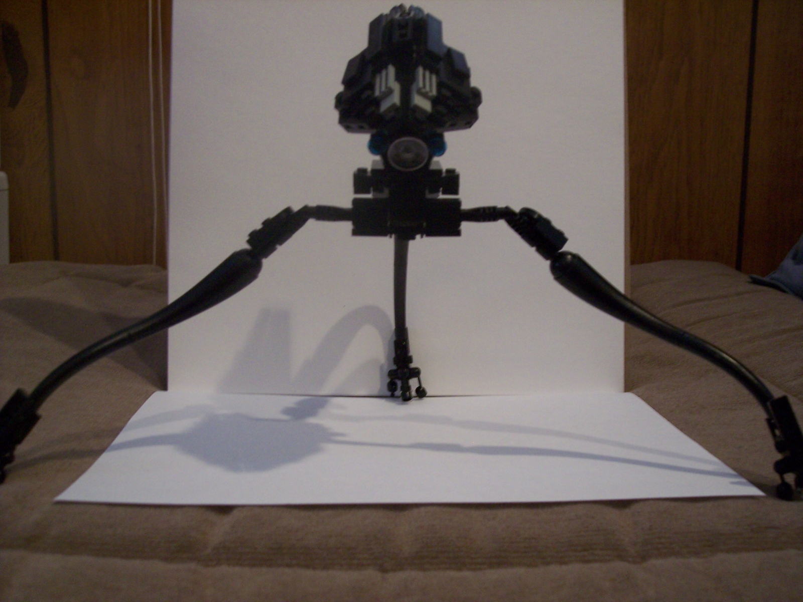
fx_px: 905
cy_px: 301
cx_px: 402
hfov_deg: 47.9
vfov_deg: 36.8
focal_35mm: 39
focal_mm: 8
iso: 200
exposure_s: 1/10
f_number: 3.4
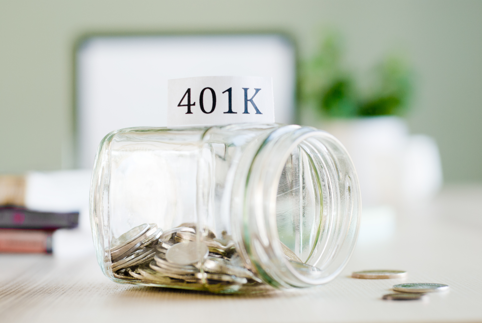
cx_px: 241
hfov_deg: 27.0
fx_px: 1005
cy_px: 162
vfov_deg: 18.2
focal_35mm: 75
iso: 100
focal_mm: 50
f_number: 2.8
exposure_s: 1/30
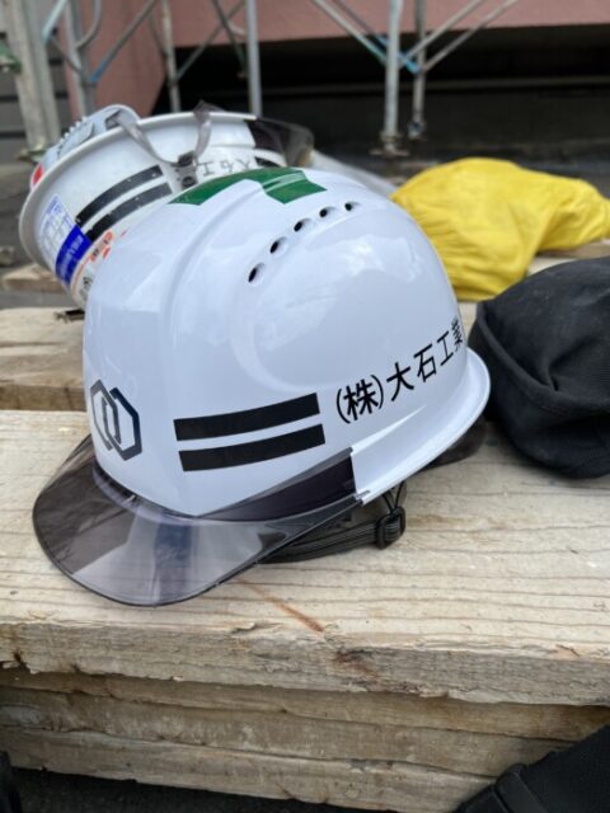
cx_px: 305
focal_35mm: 26
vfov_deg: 67.3
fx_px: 611
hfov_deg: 53.1
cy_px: 406
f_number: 1.5
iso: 50
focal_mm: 5.7
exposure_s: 1/2123
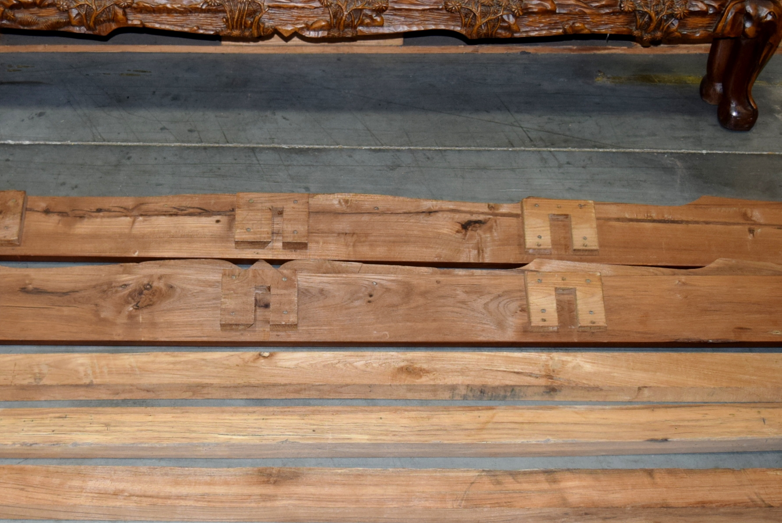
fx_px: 1366
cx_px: 280
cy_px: 295
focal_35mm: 63
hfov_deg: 31.8
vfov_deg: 21.7
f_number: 4
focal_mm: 25
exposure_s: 1/60
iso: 800
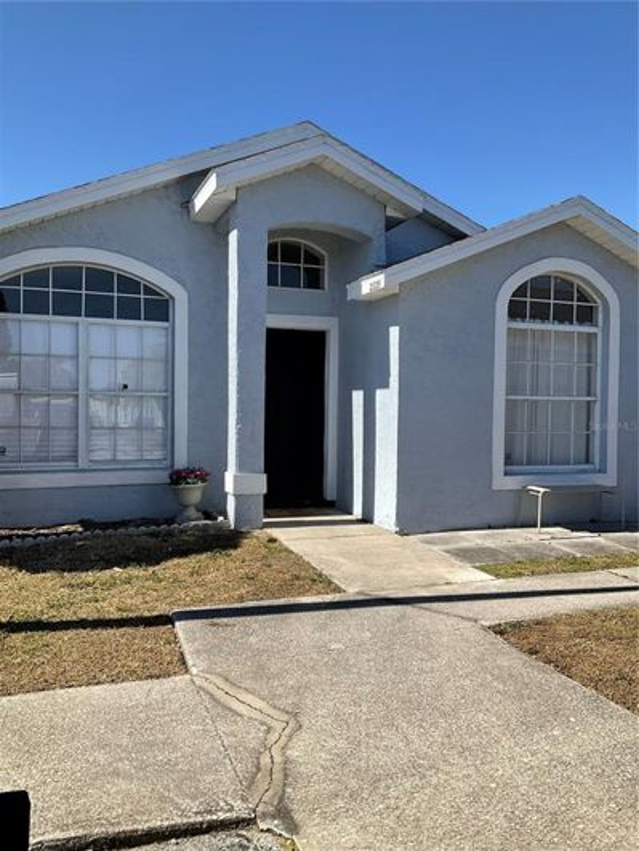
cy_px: 426
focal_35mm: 29
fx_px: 714
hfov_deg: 48.2
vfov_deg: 61.7
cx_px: 320
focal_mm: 3
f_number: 1.8
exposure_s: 1/1984
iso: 16
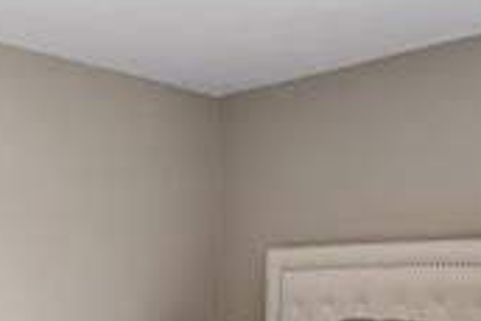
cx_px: 270
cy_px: 324
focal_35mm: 67
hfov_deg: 30.0
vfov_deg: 19.7
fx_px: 896
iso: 250
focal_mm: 16
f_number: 8
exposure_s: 1/6
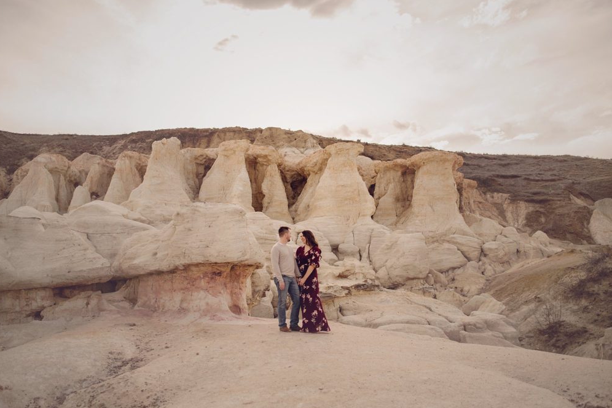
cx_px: 308
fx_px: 612
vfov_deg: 36.9
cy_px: 208
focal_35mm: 36
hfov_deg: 53.1
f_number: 2.5
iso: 200
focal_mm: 35
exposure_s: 1/4000
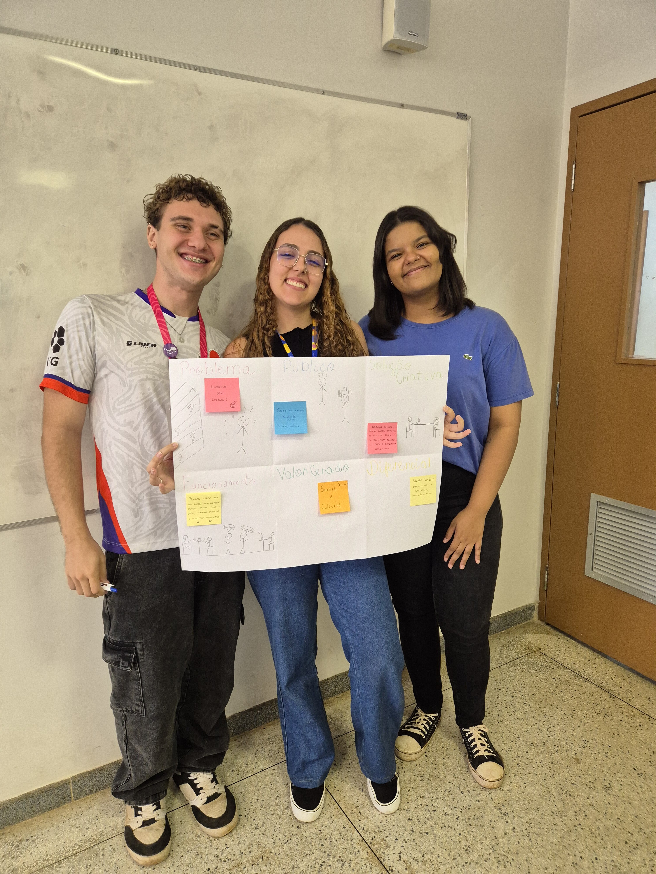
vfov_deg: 73.9
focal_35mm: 23
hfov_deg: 58.9
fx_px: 581
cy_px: 437
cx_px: 328
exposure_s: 1/120
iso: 640
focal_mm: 5.4
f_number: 1.8
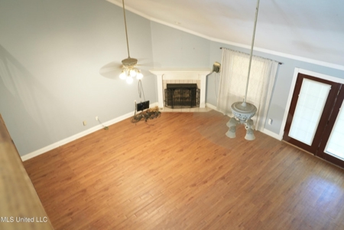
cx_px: 172
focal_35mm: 24
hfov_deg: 73.7
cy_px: 115
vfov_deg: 53.1
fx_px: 229
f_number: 5.6
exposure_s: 1/13
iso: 1250
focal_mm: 24
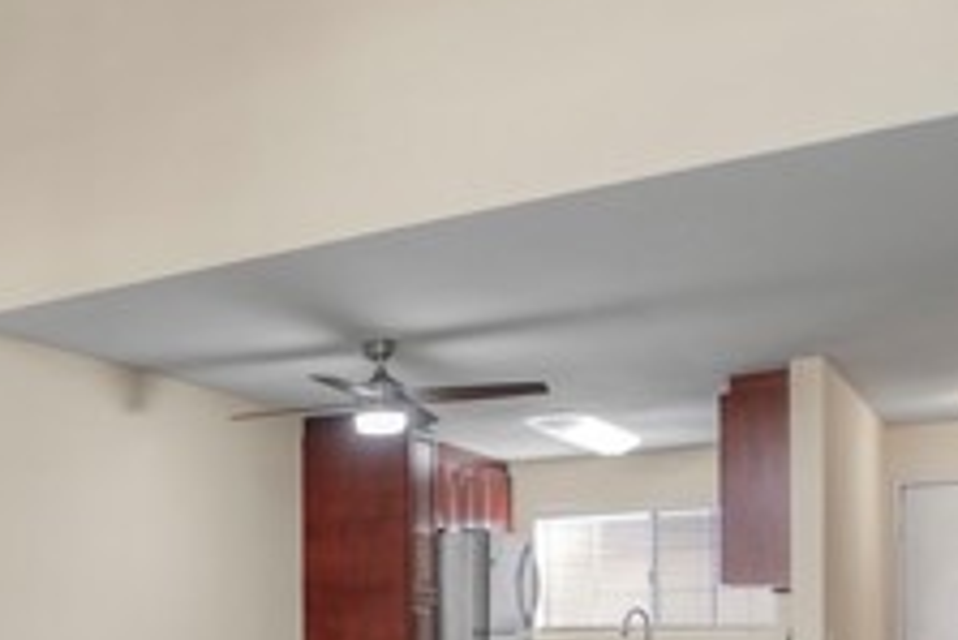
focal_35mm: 43
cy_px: 616
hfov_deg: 39.0
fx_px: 1145
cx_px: -43
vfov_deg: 29.5
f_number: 4
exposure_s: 1/25
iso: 640
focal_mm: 10
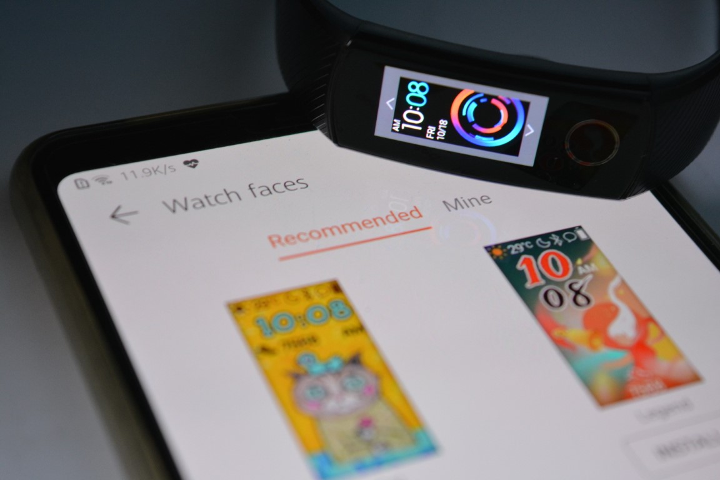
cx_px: 360
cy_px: 240
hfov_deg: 24.6
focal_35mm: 82
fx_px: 1650
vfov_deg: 16.6
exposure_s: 1/40
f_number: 5.6
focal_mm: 55
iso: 1600
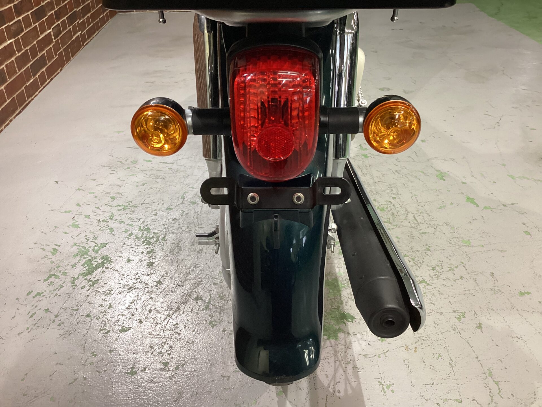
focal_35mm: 31
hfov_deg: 58.4
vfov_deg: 45.4
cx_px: 271
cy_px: 204
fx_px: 485
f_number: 2.4
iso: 160
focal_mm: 3.3
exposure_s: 1/60
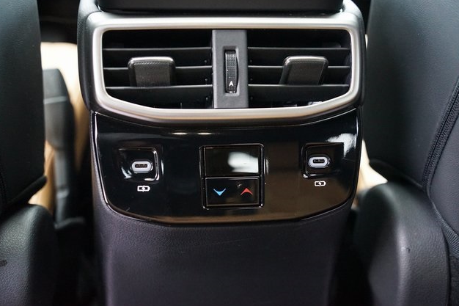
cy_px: 155
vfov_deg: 29.8
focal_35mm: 45
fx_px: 574
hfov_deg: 43.6
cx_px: 230
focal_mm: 44
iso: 6400
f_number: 3.5
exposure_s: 1/160
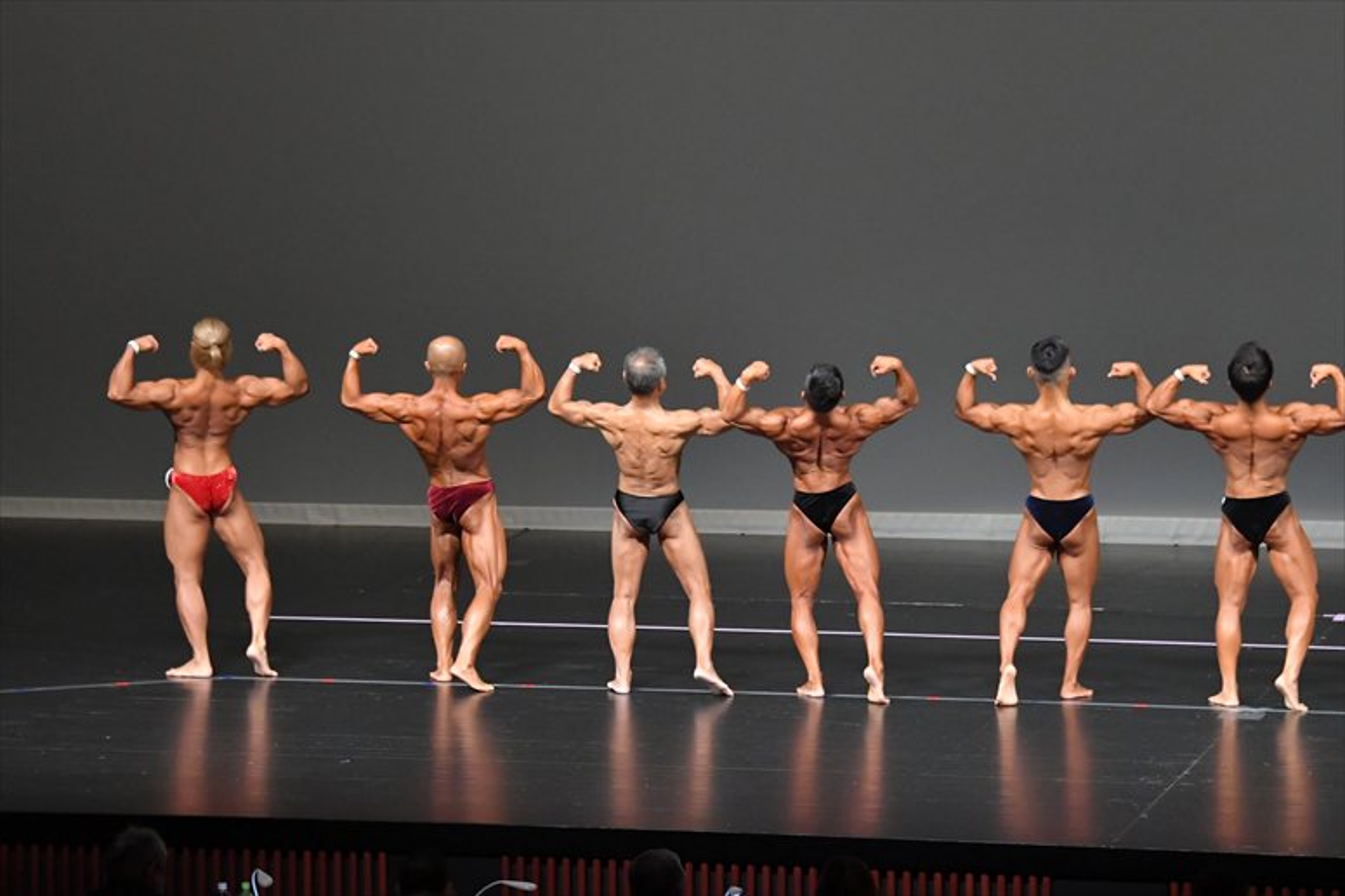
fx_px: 6834
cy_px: 448
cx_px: 672
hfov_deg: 11.2
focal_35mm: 183
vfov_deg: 7.5
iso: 5000
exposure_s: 1/400
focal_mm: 122
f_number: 5.6
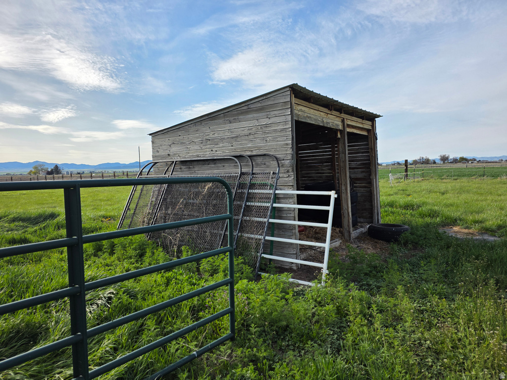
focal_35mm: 23
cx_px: 254
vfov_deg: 58.9
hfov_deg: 73.9
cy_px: 190
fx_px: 337
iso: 80
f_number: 1.7
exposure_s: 1/5017
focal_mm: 6.3
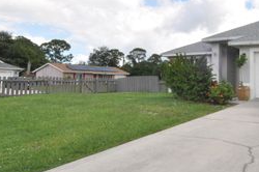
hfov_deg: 49.3
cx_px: 217
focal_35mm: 36
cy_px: 53
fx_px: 259
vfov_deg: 36.3
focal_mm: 12
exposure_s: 1/60
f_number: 22
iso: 400
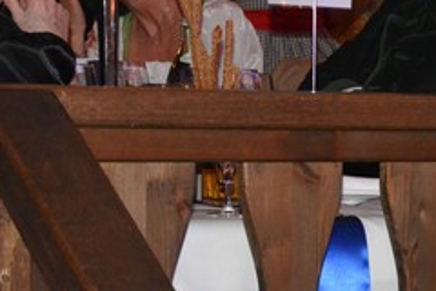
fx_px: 2115
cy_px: 341
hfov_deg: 11.5
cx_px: 550
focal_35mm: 175
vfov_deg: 7.8
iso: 3200
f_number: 4.5
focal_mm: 35
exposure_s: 1/60
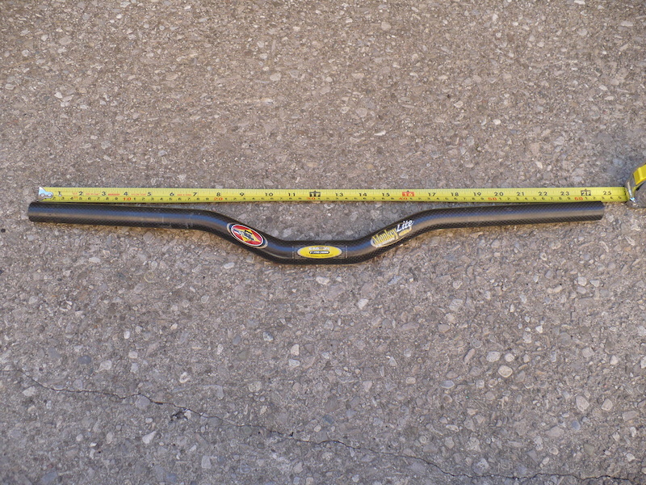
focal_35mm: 37
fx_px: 690
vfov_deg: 38.7
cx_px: 323
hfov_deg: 50.1
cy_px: 242
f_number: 2.8
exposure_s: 1/100
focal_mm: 6.1
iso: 100
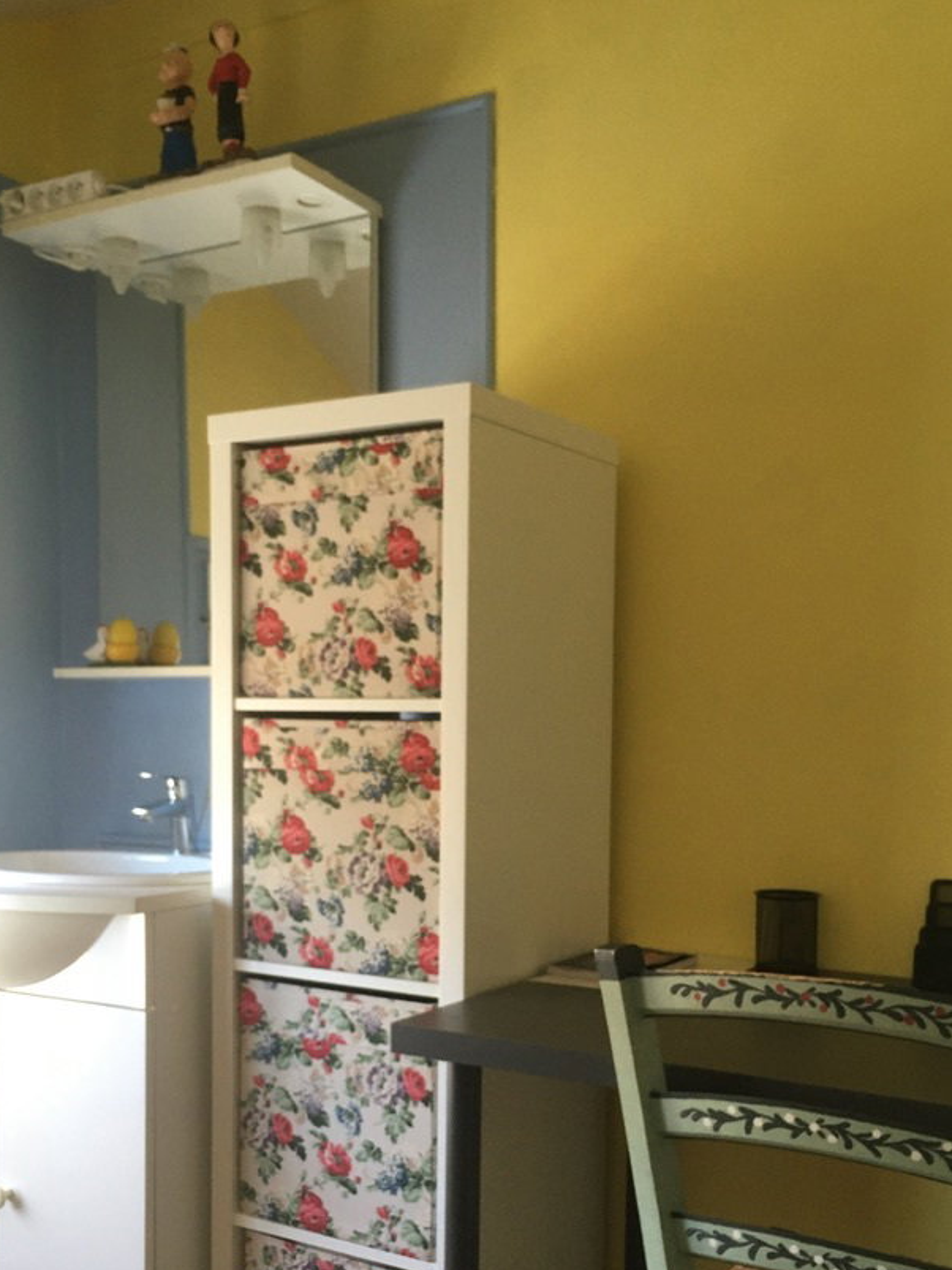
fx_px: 1357
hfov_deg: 38.6
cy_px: 797
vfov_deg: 49.6
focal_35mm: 37
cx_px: 511
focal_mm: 4.15
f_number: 2.2
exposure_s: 1/33
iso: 125
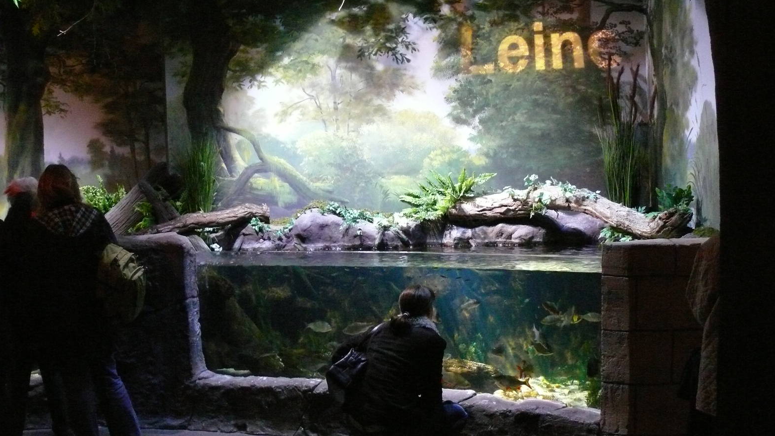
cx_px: 387
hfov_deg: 51.6
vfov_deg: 30.4
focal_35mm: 39
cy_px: 222
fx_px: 802
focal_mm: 7.4
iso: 800
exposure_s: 1/25
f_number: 2.8
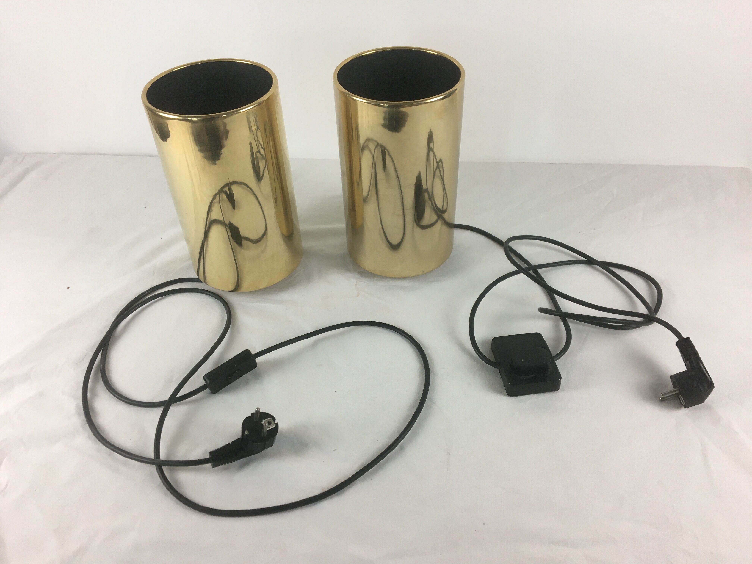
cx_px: 376
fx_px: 630
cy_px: 282
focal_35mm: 29
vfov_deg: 48.2
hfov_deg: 61.7
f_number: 2.2
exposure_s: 1/33
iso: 25
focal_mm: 4.15
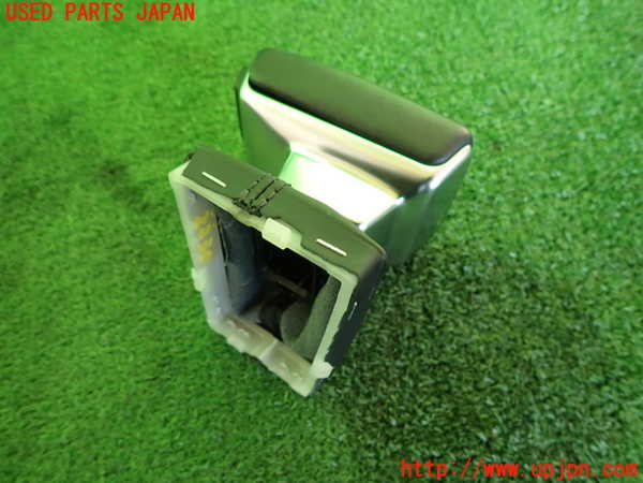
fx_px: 464
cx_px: 322
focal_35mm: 25
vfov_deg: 54.9
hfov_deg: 69.4
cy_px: 242
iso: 125
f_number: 2
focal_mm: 4.5
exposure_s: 1/60
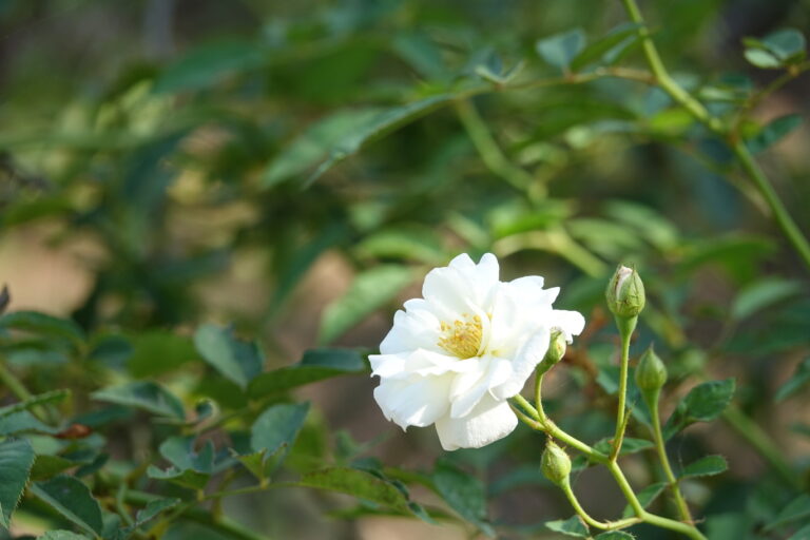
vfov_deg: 4.0
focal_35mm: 341
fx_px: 7672
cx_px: 405
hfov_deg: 6.0
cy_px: 270
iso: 125
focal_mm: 124.94
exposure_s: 1/250
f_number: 4
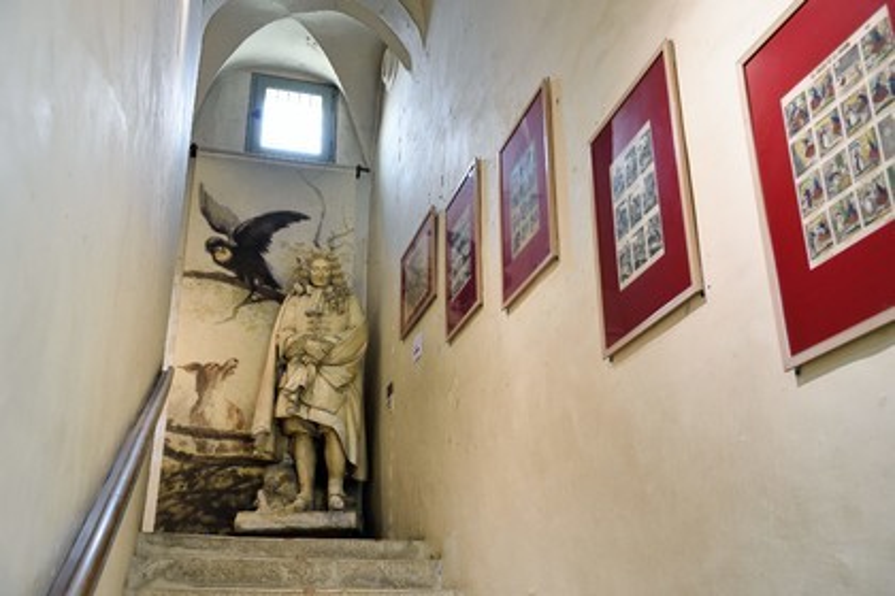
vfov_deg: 35.1
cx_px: 448
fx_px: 945
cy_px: 298
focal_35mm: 38
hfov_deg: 50.7
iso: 1600
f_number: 7.1
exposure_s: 1/30
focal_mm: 38
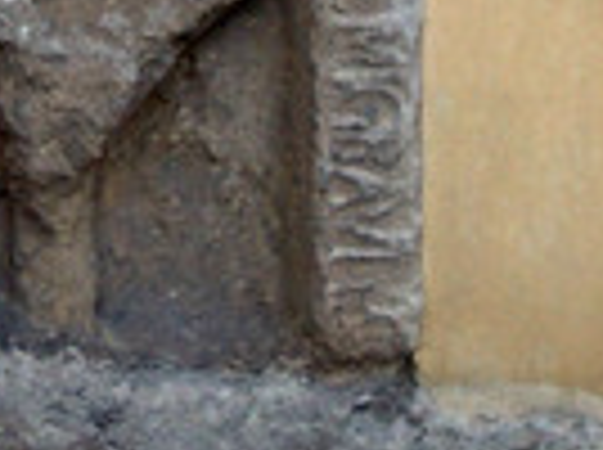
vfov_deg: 3.2
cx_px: -83
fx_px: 7999
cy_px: -320
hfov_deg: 4.3
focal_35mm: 460
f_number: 4.8
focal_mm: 22.8
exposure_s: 1/160
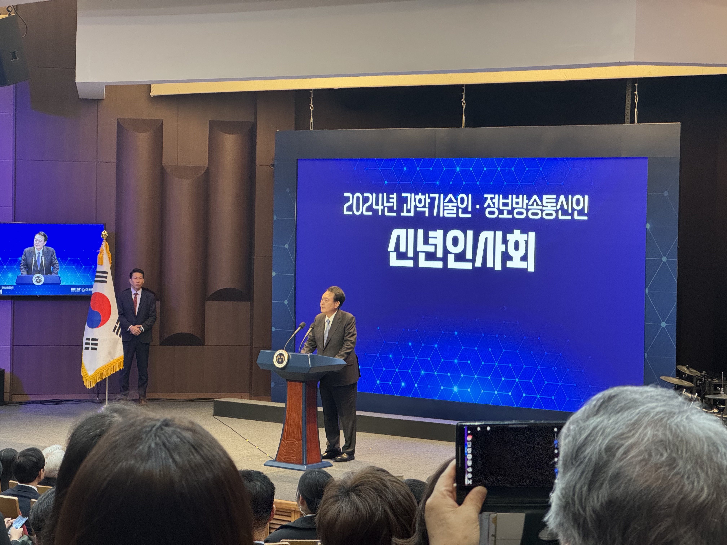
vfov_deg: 19.1
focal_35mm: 77
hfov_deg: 25.3
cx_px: 364
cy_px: 272
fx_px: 1617
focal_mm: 9
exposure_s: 1/60
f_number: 2.8
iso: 500
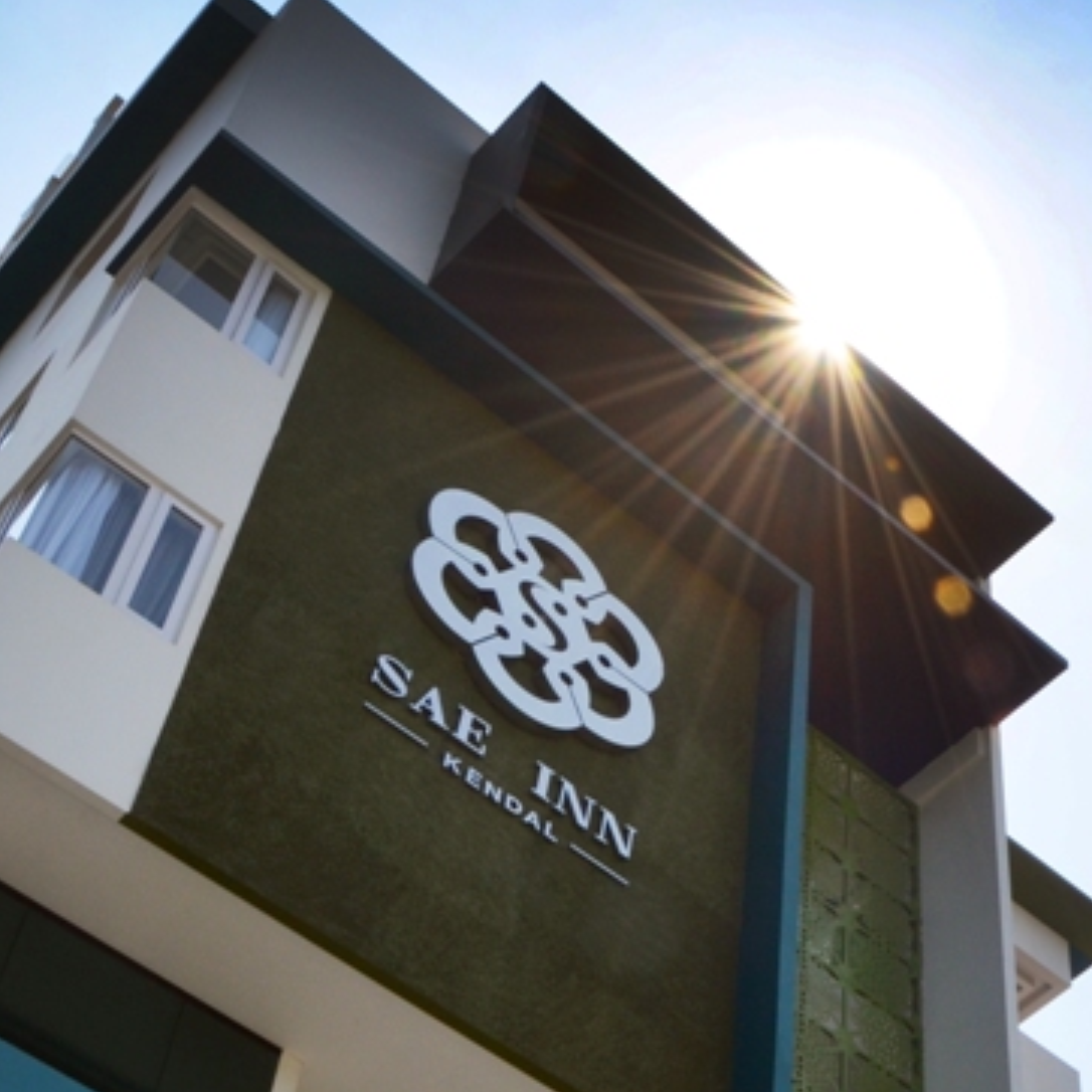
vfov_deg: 26.0
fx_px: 2320
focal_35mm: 65
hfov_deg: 25.3
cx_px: 1063
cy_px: 866
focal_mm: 18
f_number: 16
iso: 200
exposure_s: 1/250
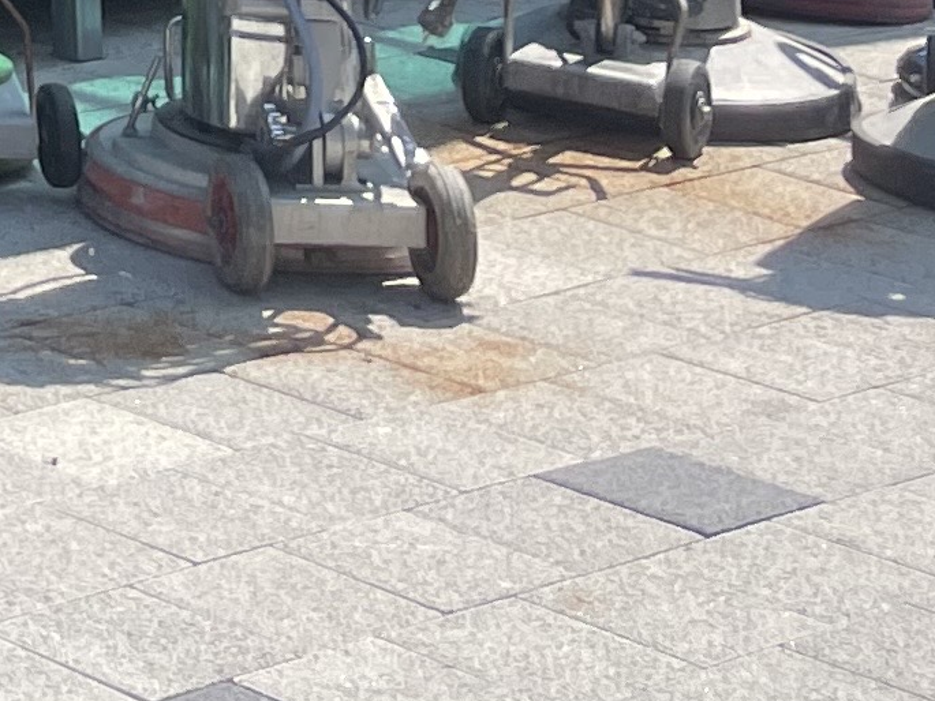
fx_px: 4133
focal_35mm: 153
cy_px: -1125
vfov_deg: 8.6
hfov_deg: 11.2
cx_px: -1159
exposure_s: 1/1511
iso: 32
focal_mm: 4.2
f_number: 1.6
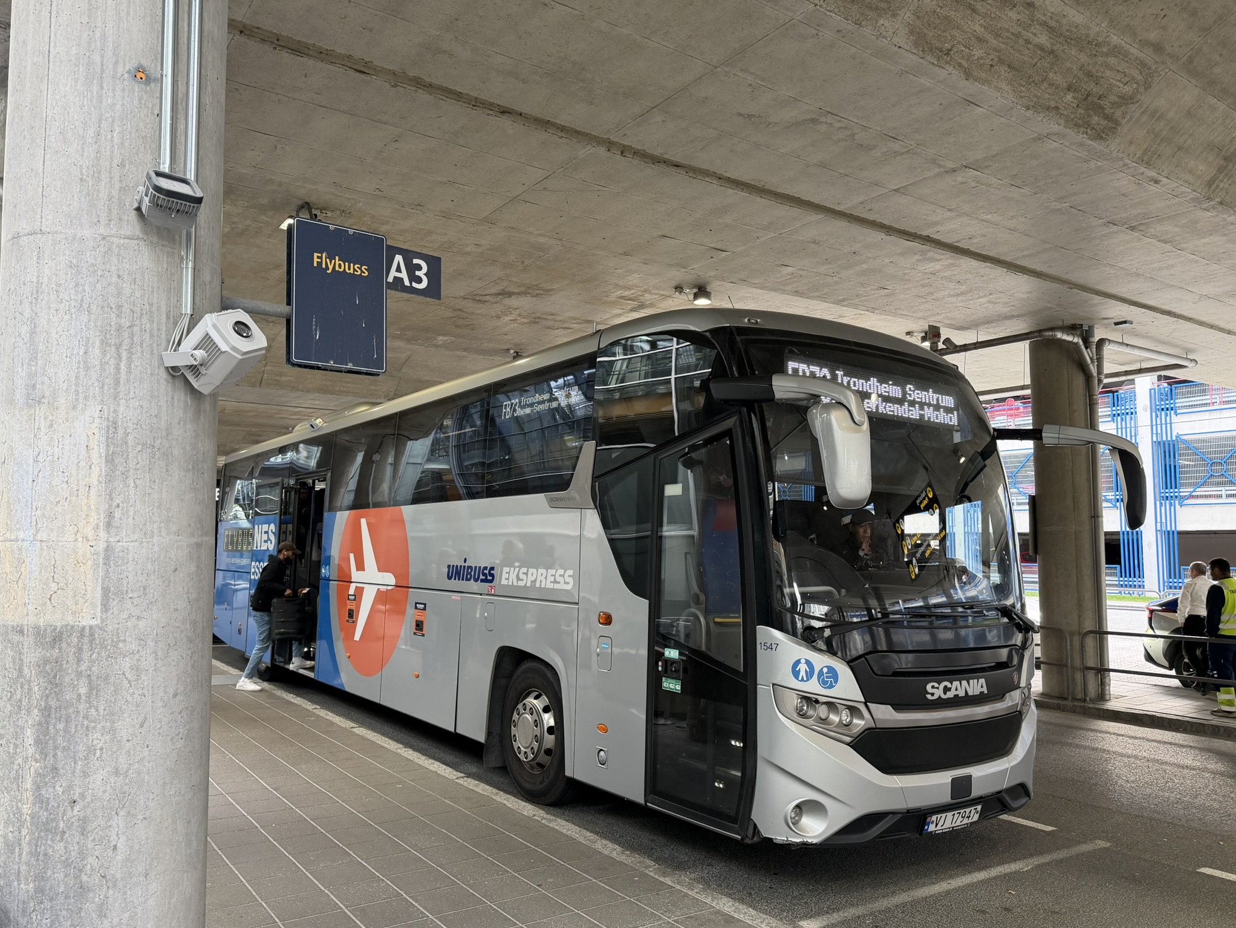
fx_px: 893
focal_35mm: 25
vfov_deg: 54.9
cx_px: 599
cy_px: 475
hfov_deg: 69.4
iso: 200
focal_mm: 6.76
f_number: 1.78
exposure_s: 1/121
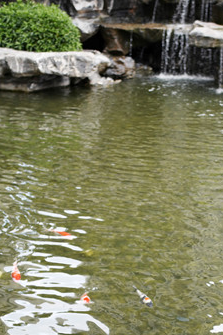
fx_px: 521
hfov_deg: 24.0
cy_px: 286
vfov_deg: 34.1
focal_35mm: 56
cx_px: 159
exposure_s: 1/200
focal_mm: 25
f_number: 2.5
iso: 400
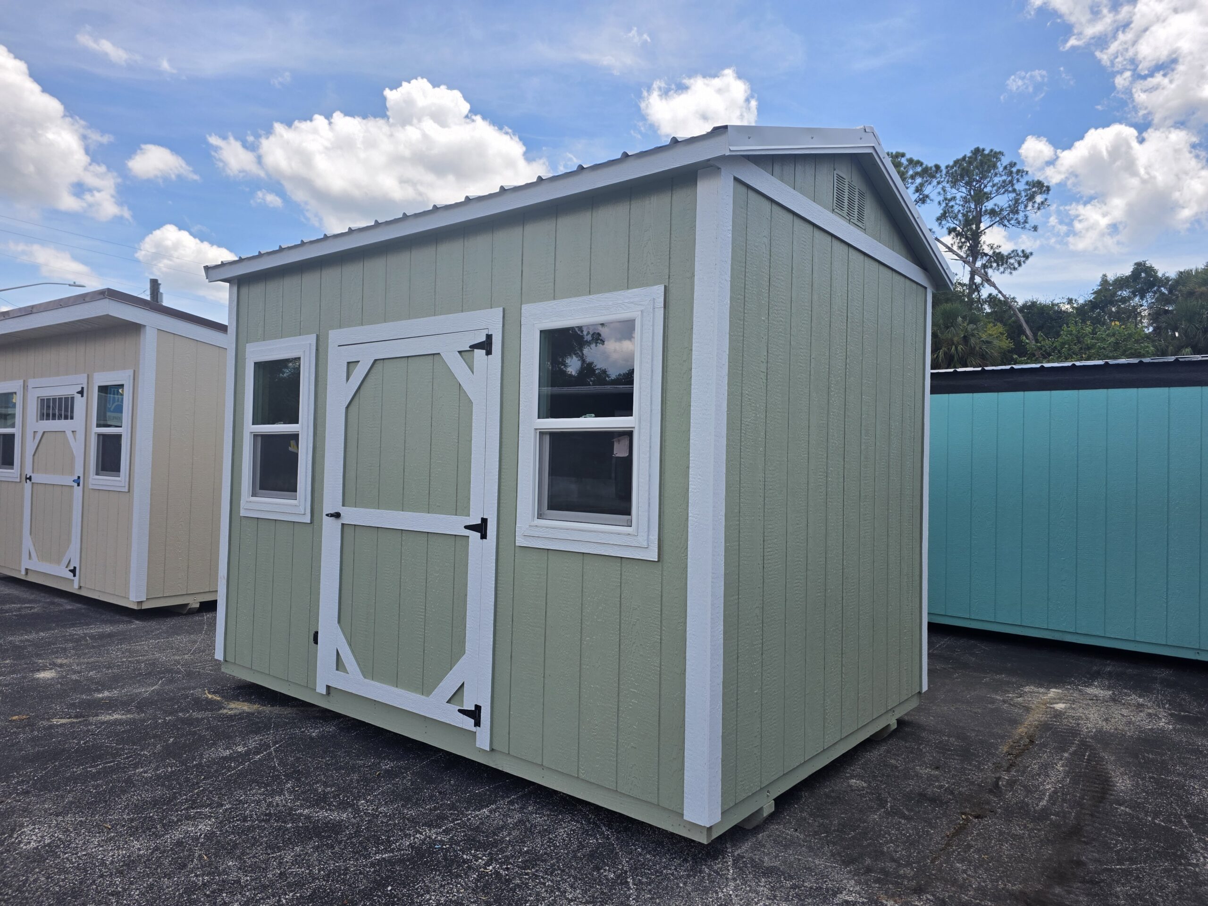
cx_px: 604
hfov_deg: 73.9
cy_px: 453
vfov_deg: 58.9
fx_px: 803
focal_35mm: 23
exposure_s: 1/4539
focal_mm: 6.3
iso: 80
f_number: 1.7
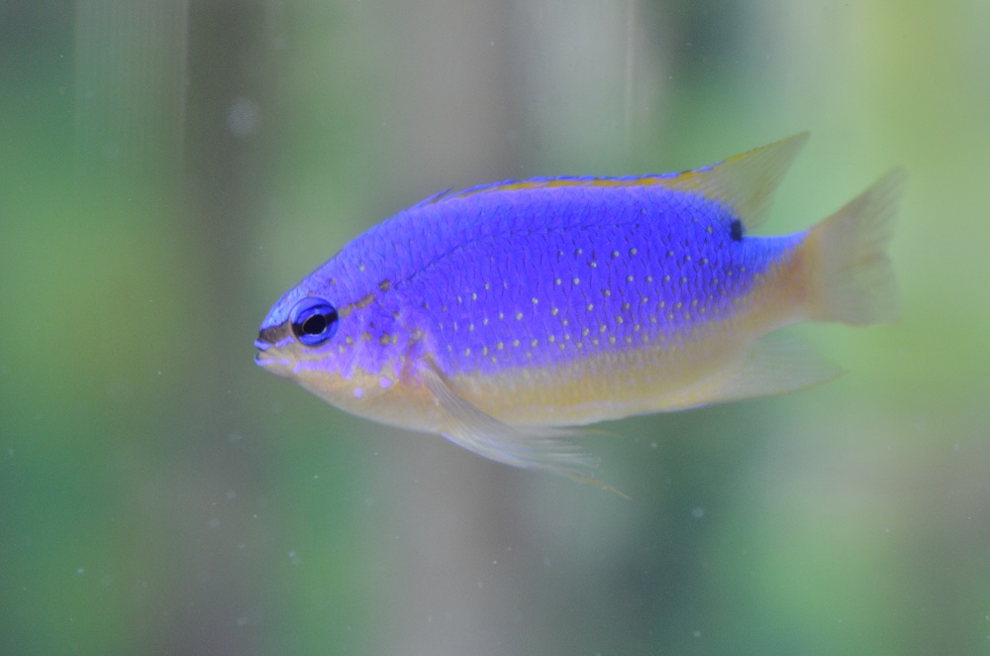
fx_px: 4322
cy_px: 328
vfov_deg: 8.7
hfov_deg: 13.1
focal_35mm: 158
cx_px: 495
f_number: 4.5
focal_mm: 105
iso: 800
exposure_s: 1/320
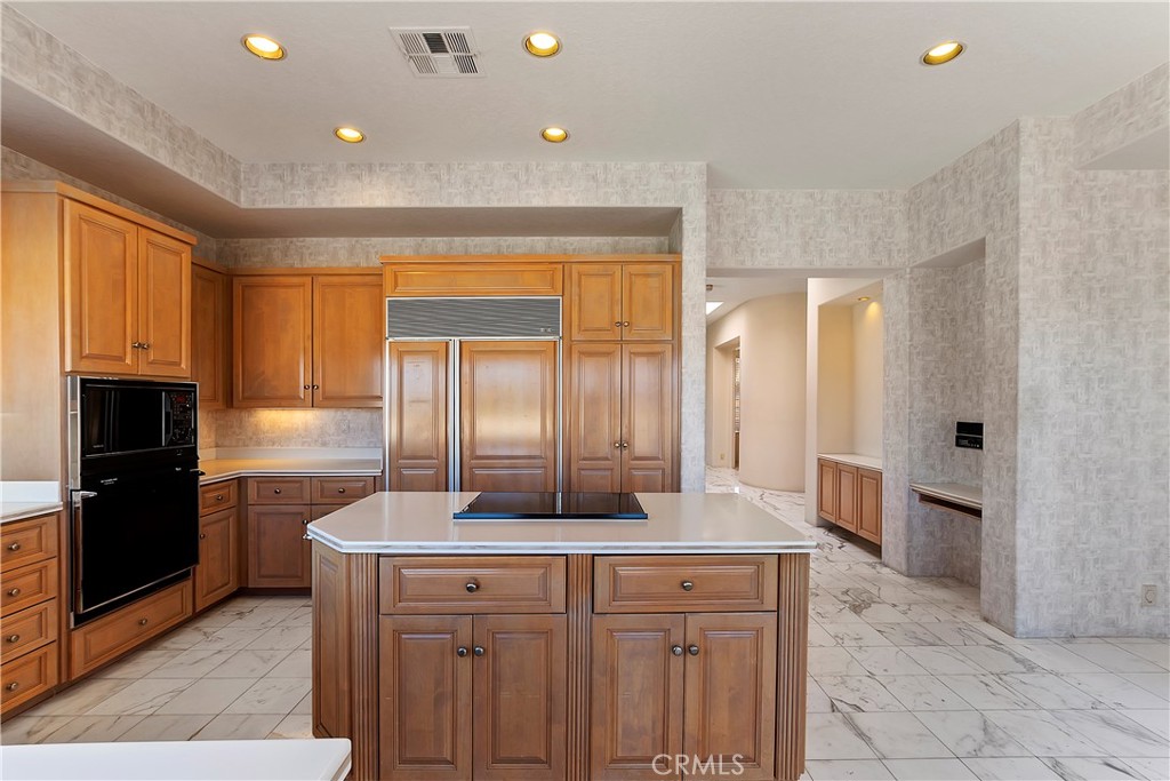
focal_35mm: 15
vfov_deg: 77.3
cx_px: 585
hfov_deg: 100.4
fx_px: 488
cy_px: 390
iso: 400
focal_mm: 10
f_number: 8
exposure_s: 1/30
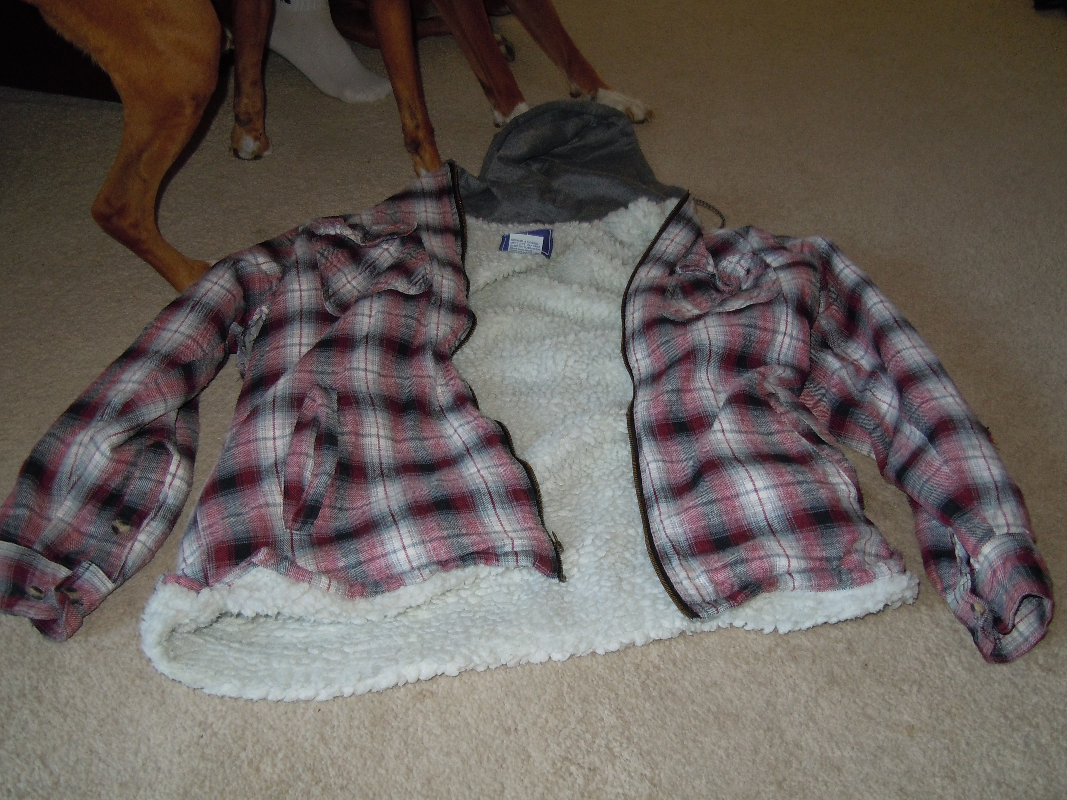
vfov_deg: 46.8
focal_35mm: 30
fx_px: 925
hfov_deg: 60.0
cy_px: 400
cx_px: 534
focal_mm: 5.4
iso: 200
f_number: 3.5
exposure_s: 1/30
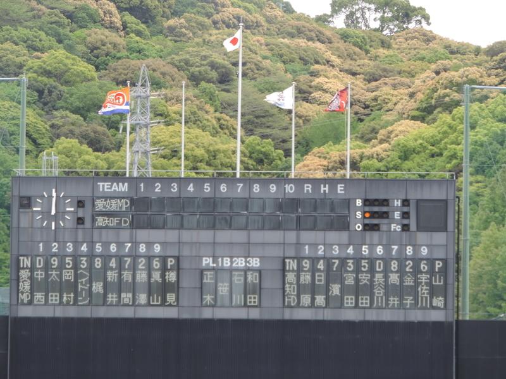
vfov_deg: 7.4
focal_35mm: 200
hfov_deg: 9.9
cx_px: 253
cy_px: 190
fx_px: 2924
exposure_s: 1/125
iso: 90
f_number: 4.6
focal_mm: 35.6
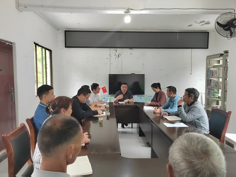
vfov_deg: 56.8
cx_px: 118
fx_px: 164
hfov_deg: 71.6
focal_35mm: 24
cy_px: 88
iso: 653
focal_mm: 5.52
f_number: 1.9
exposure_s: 1/33.3
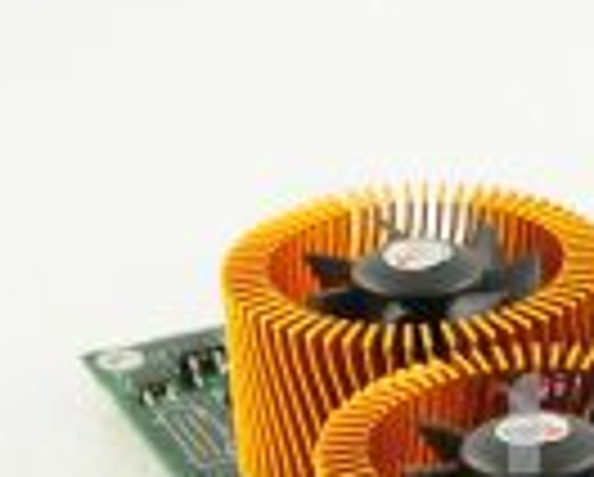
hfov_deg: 8.5
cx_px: 958
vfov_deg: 7.0
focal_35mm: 221
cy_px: 479
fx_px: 3891
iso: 1600
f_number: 9
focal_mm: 52
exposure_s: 1/125
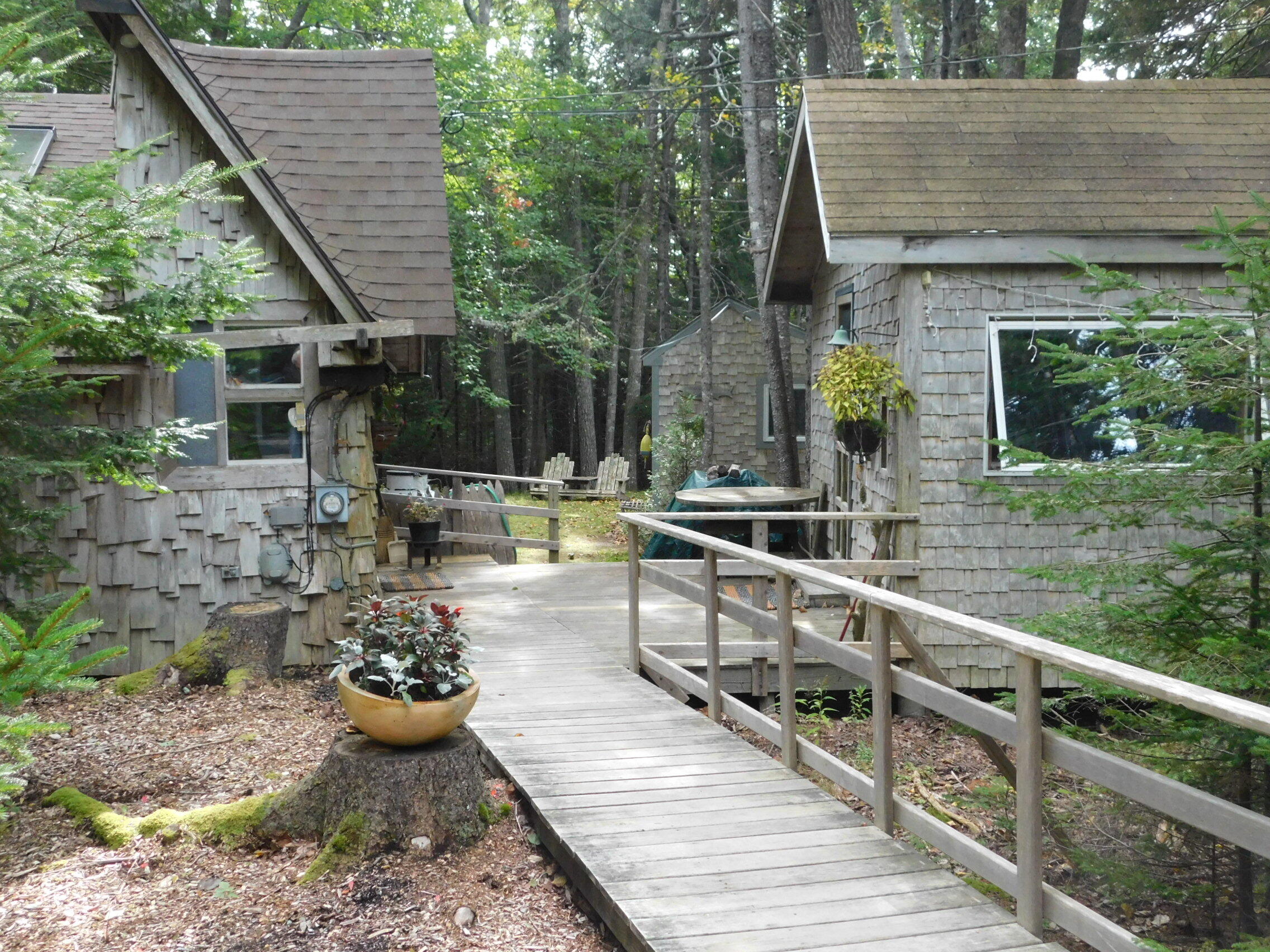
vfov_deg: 39.7
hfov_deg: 51.4
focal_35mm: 36
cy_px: 476
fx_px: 1321
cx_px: 635
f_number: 3.5
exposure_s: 1/320
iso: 400
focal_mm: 6.3
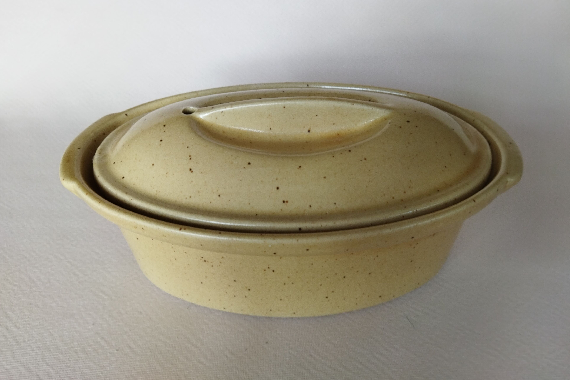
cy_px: 168
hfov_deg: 63.6
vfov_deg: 44.9
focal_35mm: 29
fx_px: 459
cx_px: 293
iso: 102
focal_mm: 4.71
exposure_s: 1/50
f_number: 1.79
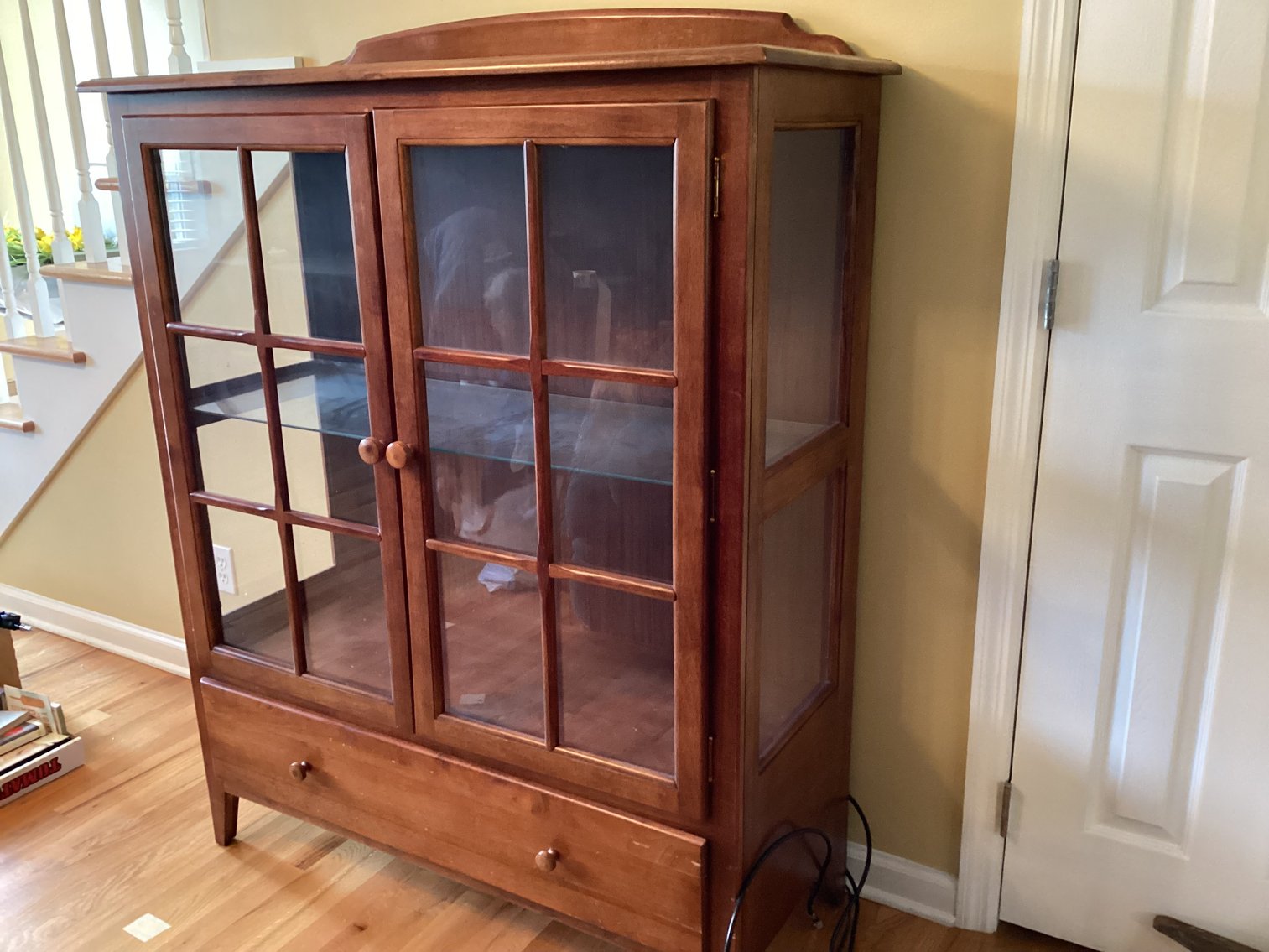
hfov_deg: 58.3
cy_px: 476
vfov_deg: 45.4
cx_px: 634
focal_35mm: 31
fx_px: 1137
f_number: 2.4
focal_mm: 3.3
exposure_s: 1/33
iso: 400
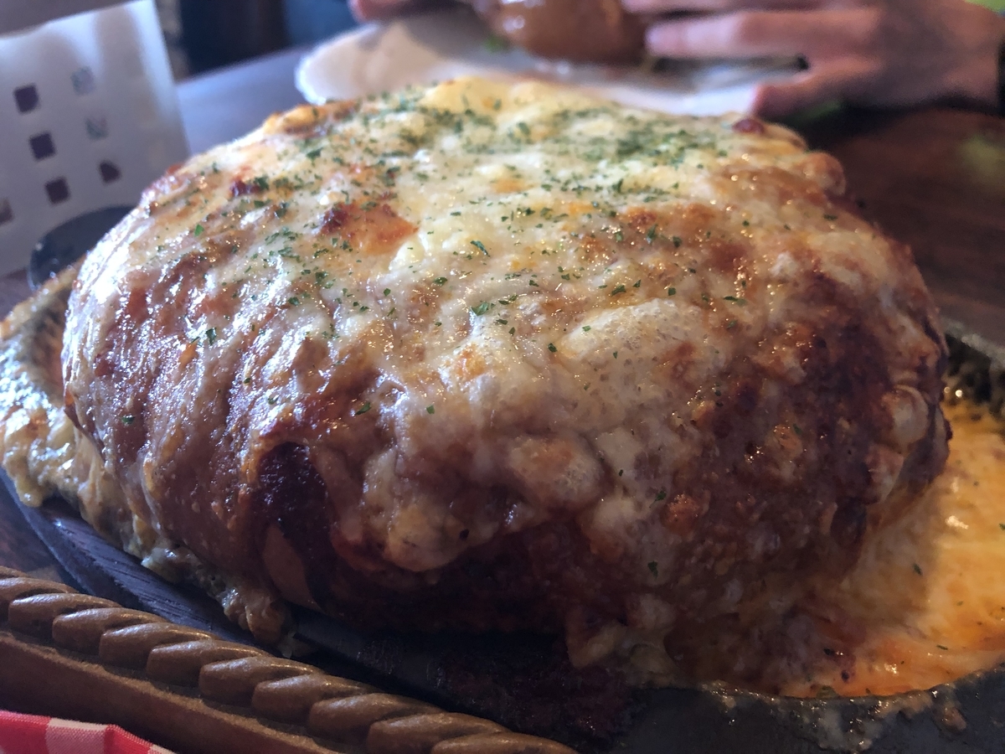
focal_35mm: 29
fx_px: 842
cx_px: 502
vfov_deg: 48.2
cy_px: 377
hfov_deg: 61.7
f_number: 1.8
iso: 100
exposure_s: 1/8
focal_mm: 3.99
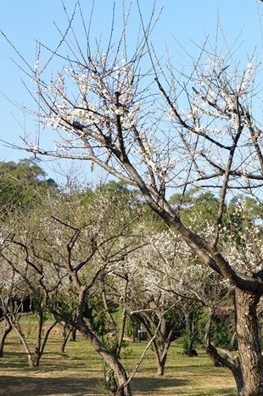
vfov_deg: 29.2
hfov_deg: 19.0
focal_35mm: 69
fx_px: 759
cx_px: 275
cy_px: 221
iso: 100
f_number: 9
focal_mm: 21
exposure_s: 1/80
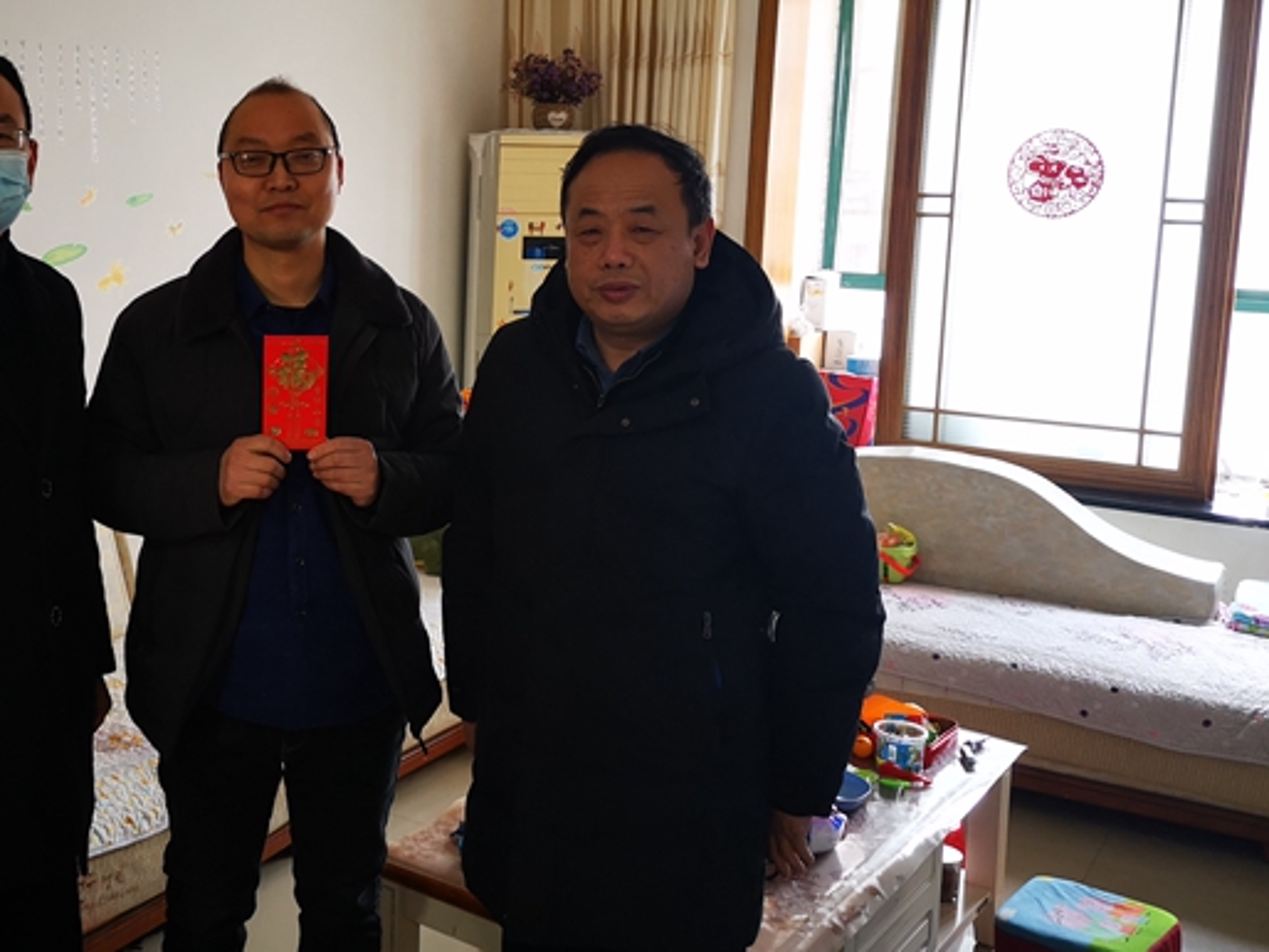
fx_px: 1540
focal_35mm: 42
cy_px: 370
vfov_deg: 34.2
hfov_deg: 43.3
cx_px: 316
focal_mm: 3.95
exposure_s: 1/33.3
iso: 125
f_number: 1.8
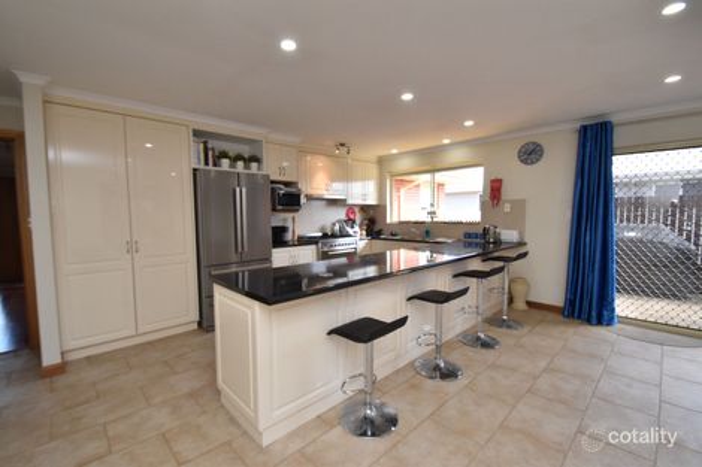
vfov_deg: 77.3
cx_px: 351
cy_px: 234
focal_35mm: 15
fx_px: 292
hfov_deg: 100.4
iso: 500
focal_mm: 10
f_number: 5.6
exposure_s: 1/125
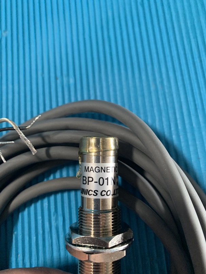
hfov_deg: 53.1
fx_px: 206
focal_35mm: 26
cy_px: 137
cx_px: 103
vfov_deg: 67.3
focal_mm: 4.25
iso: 400
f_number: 1.8
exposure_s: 1/43
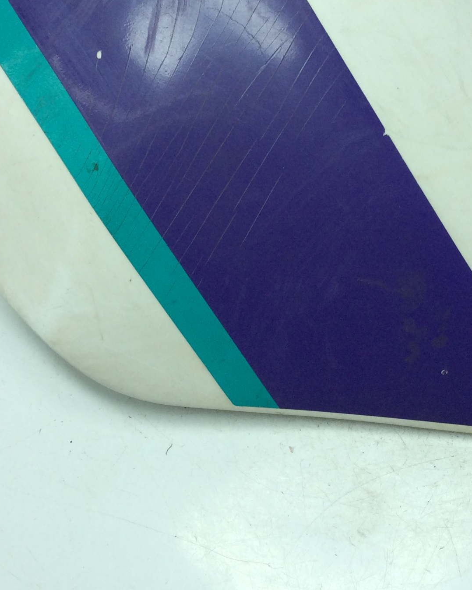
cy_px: 184
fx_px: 1047
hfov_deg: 25.3
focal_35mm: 60
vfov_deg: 31.1
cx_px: 302
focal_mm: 3.3
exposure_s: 1/484
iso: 32
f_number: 2.4
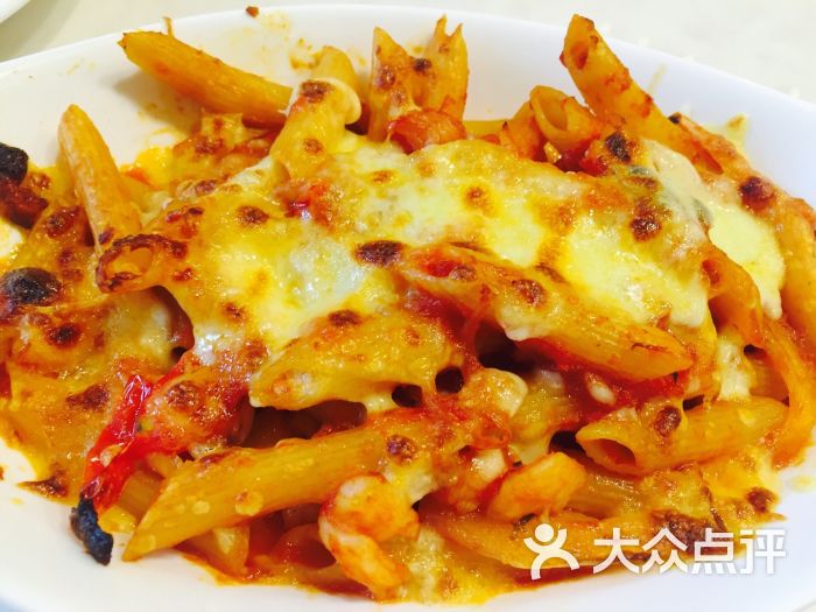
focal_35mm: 29
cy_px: 306
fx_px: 684
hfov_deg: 61.7
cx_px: 408
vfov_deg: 48.2
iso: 80
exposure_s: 1/33
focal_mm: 4.15
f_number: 2.2
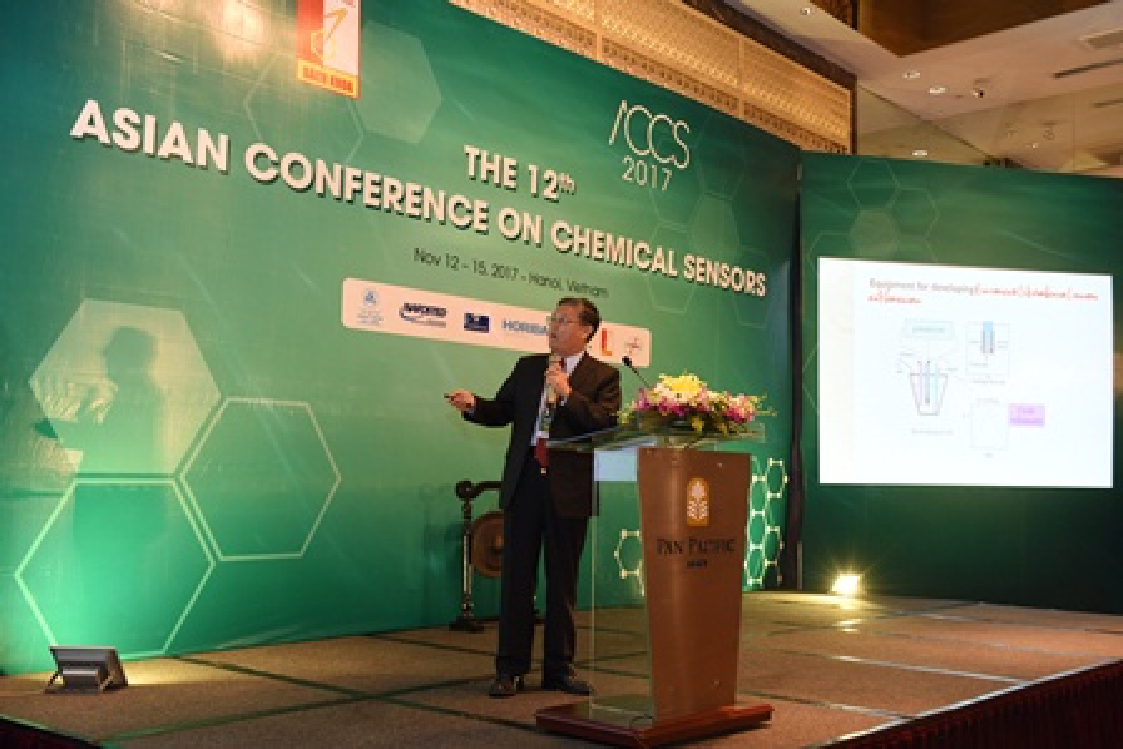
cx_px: 562
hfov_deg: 50.7
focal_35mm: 38
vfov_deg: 35.1
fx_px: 1186
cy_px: 374
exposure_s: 1/40
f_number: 4.5
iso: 1000
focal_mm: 38
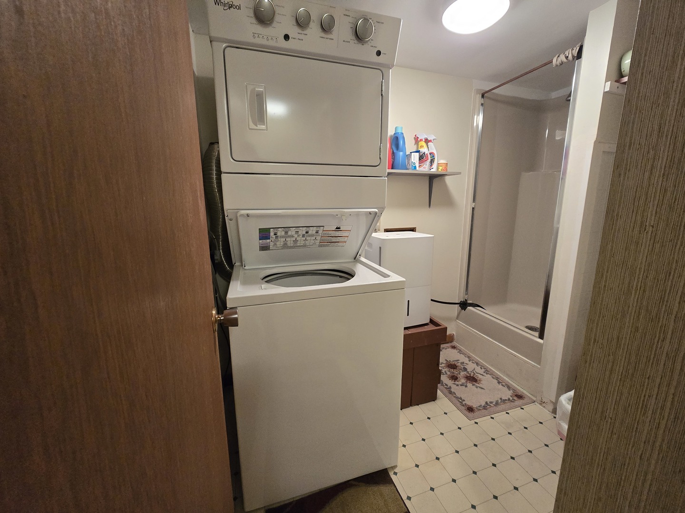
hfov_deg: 106.2
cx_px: 342
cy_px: 256
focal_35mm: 13
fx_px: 257
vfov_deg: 89.9
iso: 640
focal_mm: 2.2
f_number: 2.2
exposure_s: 1/60
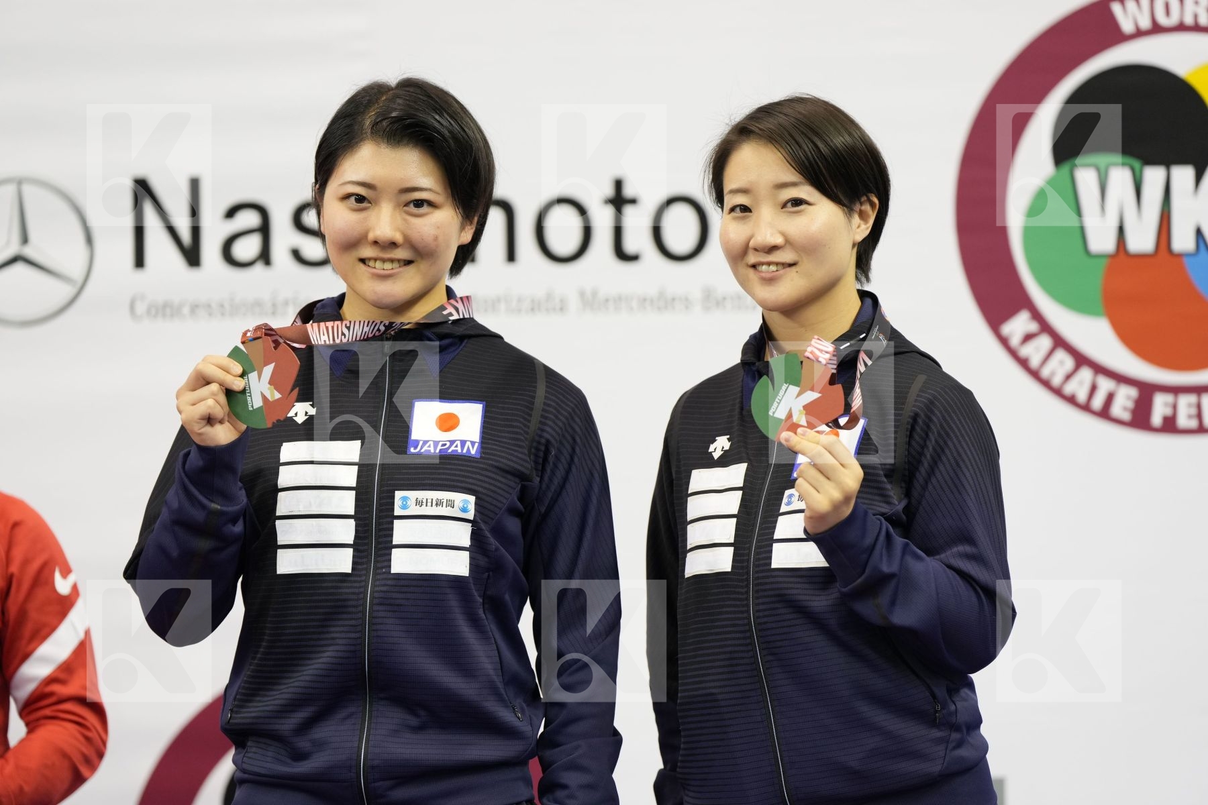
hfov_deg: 14.6
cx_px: 604
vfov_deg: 9.7
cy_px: 402
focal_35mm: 141
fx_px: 4731
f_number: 2.8
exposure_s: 1/250
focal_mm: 141
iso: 1250
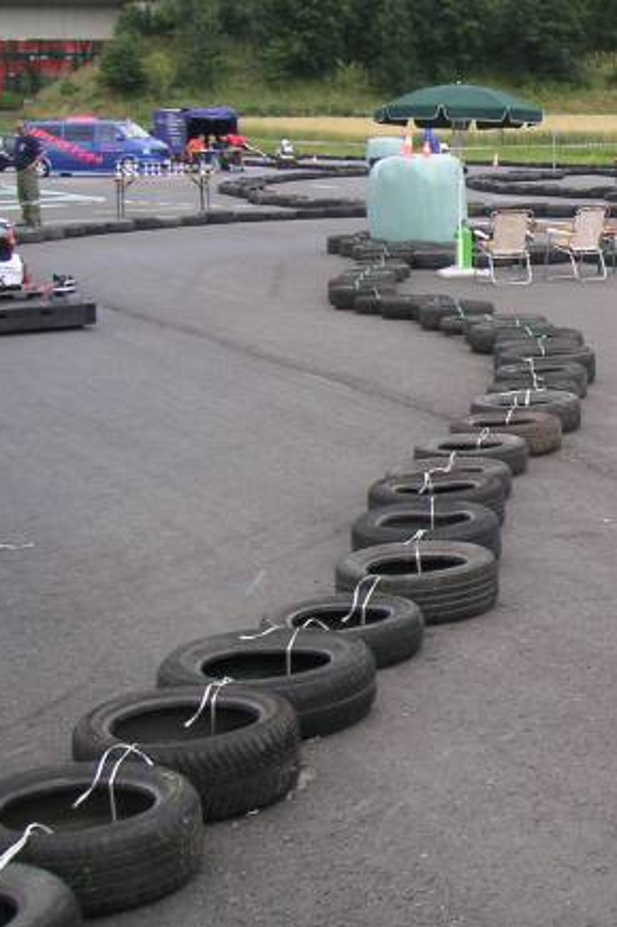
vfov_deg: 28.3
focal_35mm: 71
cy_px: 333
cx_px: 809
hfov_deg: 17.9
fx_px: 1827
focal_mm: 5.7
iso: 50
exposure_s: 1/350
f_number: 2.8
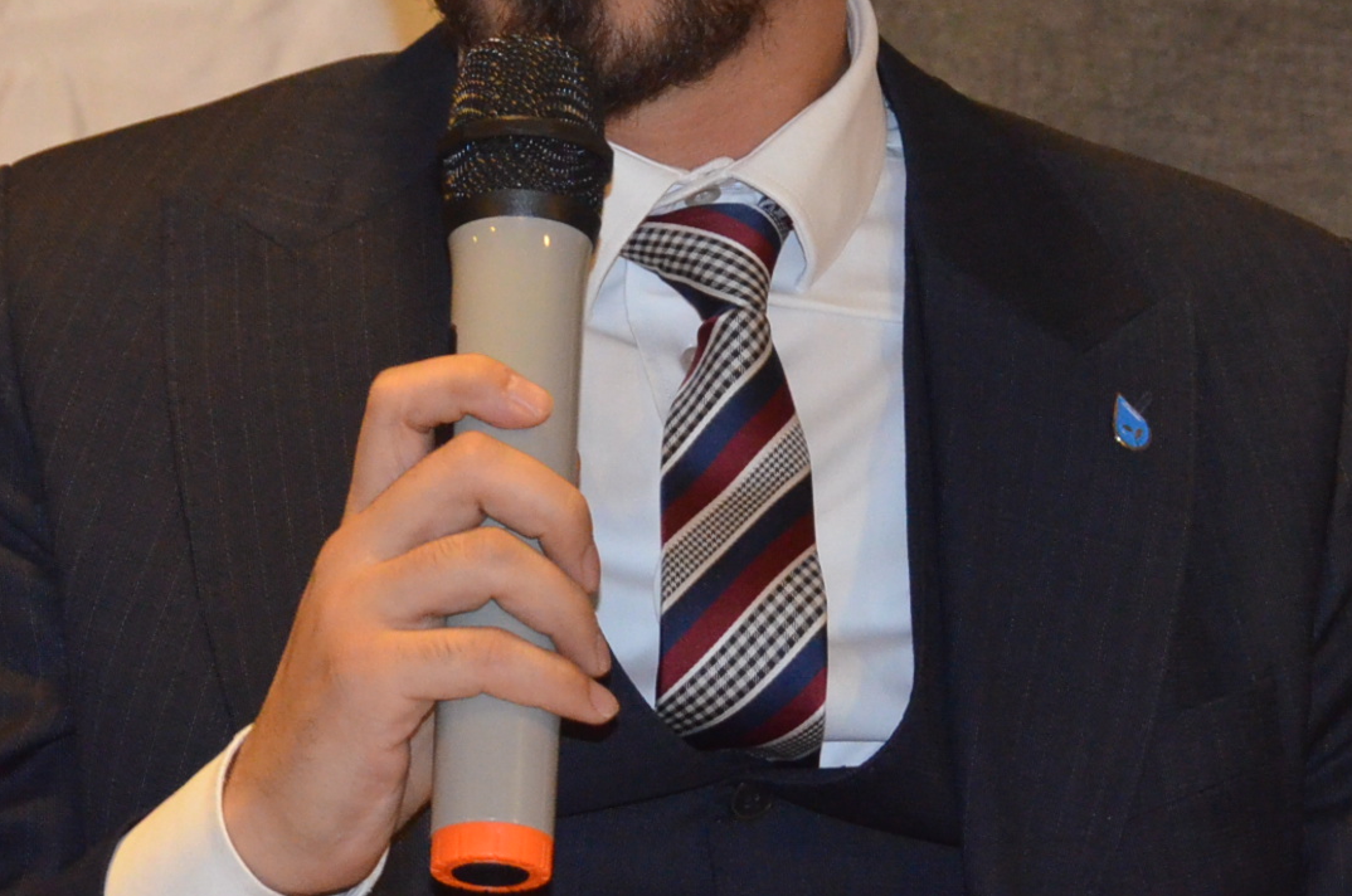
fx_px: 6448
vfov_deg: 7.9
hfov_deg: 12.0
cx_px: 499
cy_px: 118
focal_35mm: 172
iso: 3200
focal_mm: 50
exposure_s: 1/60
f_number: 4.8
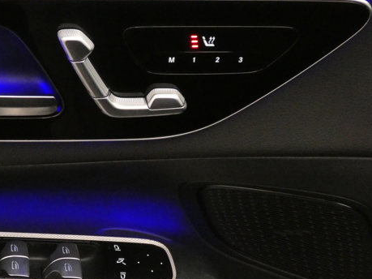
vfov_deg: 19.6
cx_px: 82
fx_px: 806
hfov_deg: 25.6
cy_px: 118
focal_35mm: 75
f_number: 3.7
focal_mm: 7.8
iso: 1600
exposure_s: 1/15
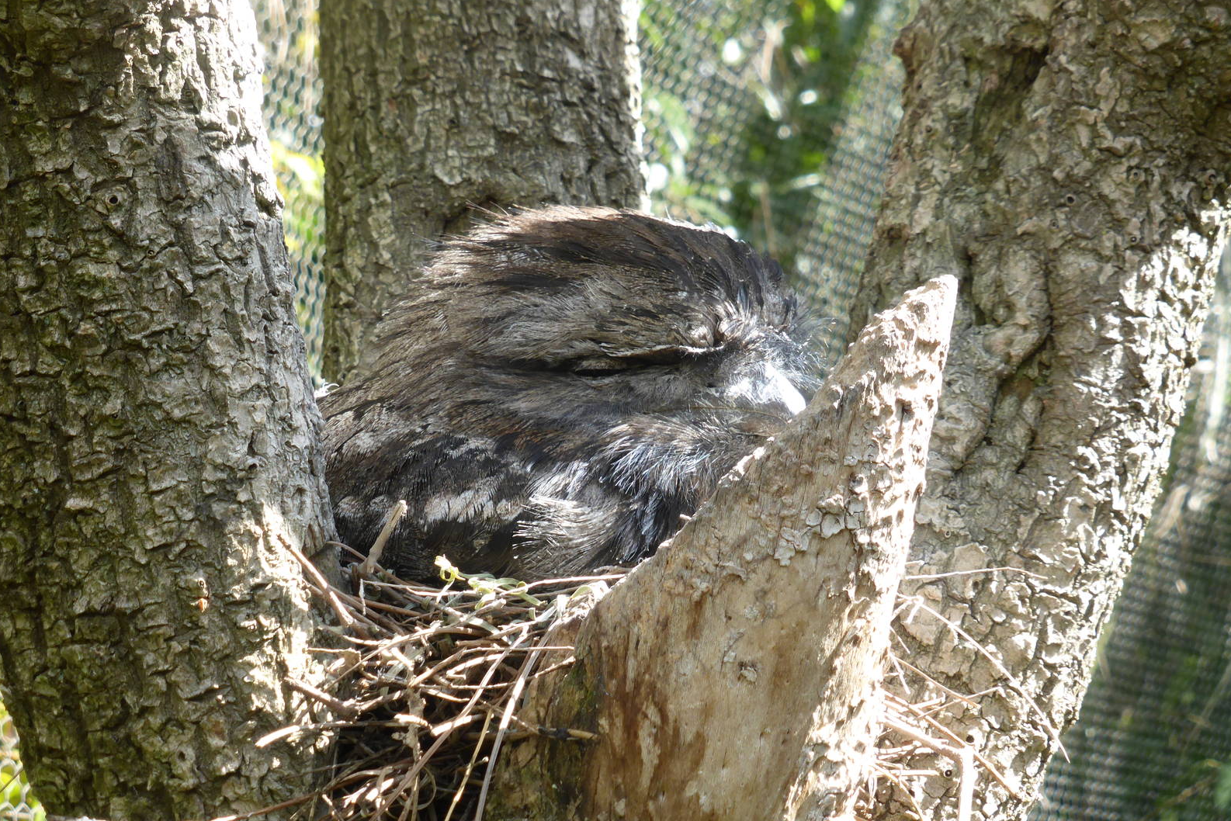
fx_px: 3659
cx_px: 612
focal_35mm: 107
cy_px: 455
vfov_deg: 12.8
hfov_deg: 19.1
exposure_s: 1/80
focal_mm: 18.2
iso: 125
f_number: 5.3
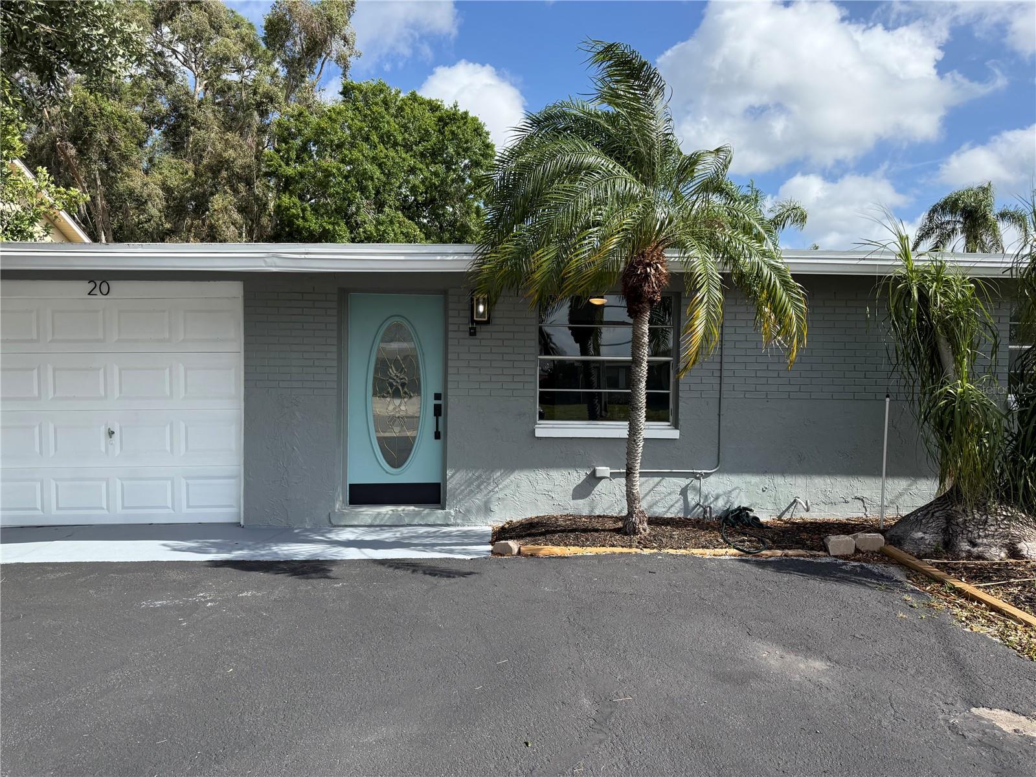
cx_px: 518
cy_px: 388
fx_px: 718
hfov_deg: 71.6
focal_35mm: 24
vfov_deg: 56.8
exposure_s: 1/4167
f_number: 1.78
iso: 100
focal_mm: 6.76
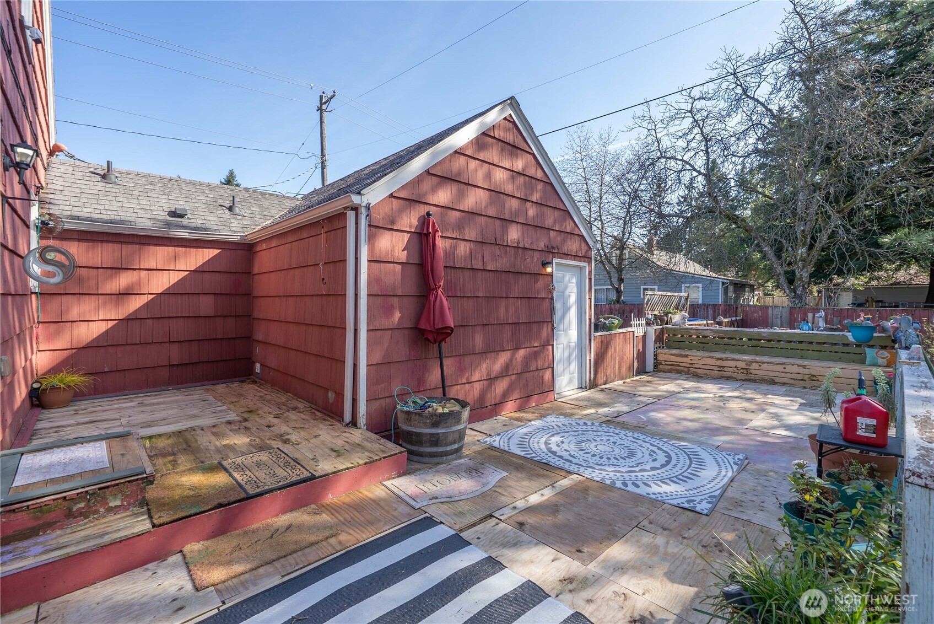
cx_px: 467
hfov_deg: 100.4
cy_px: 312
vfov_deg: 77.4
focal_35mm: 15
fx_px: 389
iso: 80
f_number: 7.1
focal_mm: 15
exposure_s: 1/60
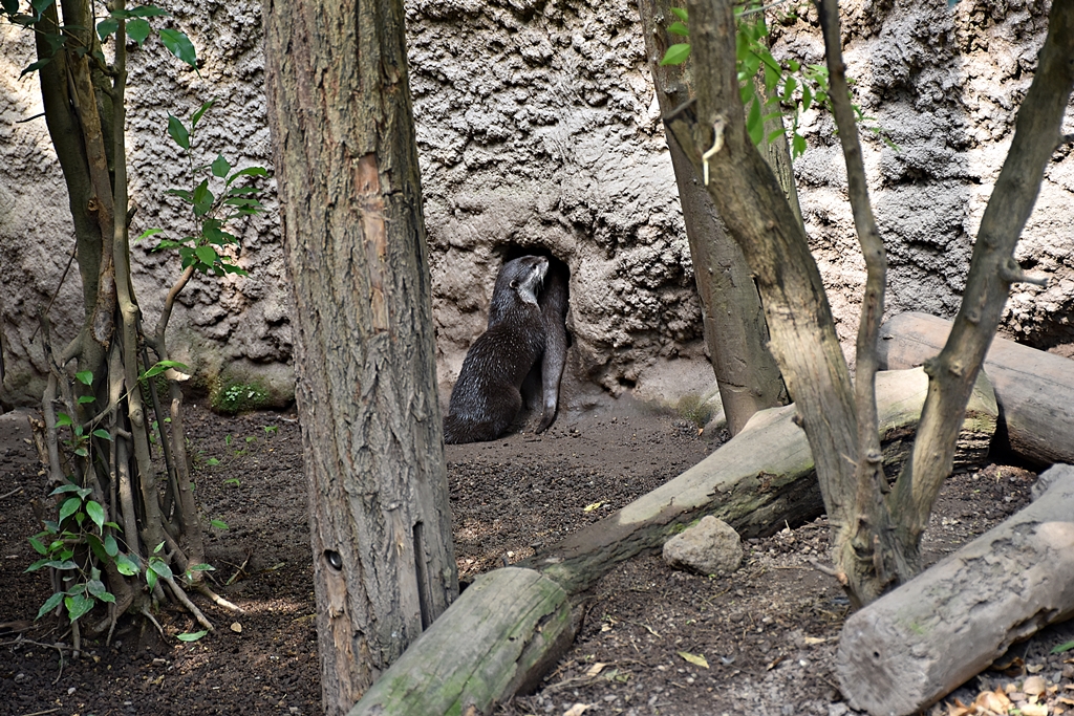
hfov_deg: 18.2
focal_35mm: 112
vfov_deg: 12.2
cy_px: 358
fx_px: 3356
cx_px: 537
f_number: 5
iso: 450
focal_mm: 75
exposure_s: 1/60
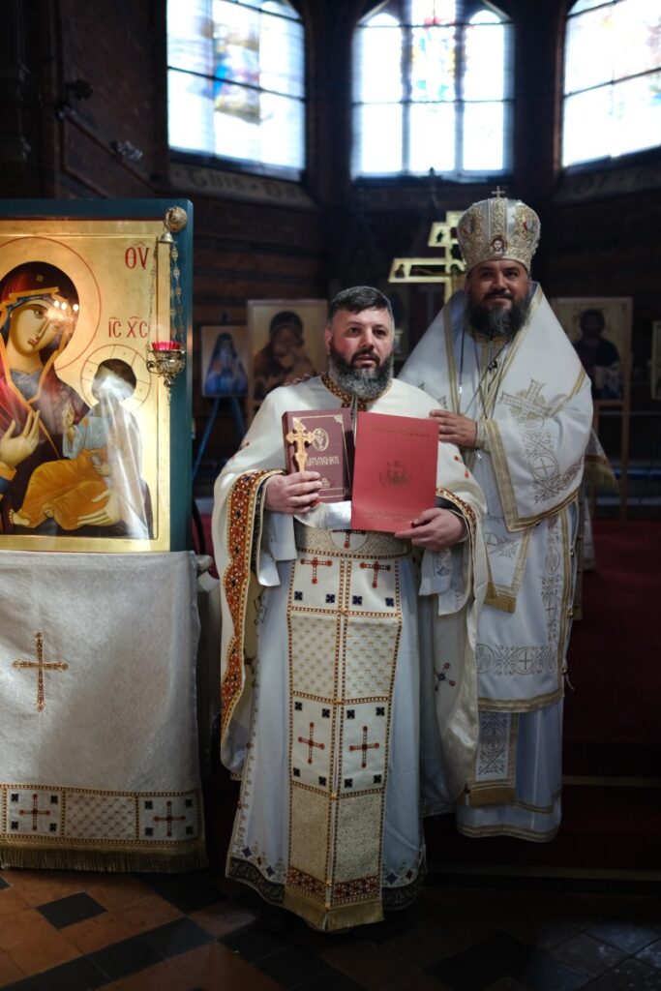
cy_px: 496
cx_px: 330
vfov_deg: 54.4
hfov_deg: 37.9
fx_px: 964
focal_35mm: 35
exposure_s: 1/80
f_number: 1.4
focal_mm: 23
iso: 1600
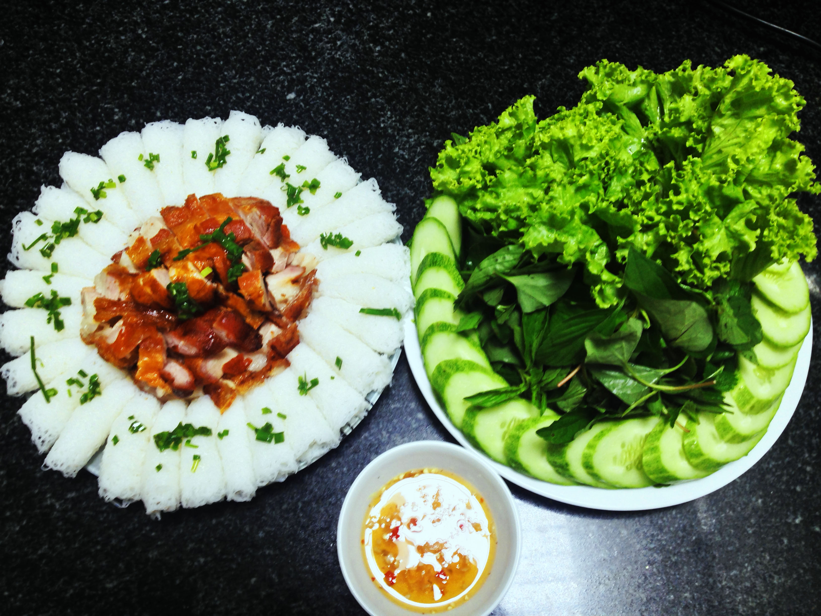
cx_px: 410
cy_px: 308
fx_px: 783
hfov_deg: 55.4
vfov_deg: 42.9
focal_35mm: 33
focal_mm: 4.12
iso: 50
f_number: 2.4
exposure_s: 1/24
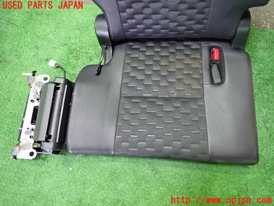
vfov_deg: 54.9
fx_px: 198
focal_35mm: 25
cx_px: 137
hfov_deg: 69.4
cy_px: 103
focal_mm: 4.5
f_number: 2
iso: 500
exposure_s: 1/30
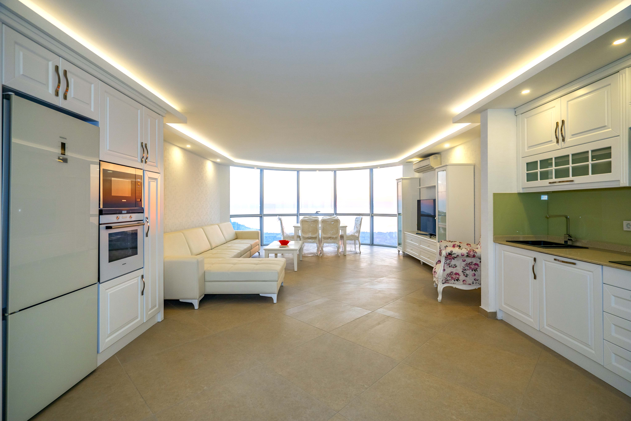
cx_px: 316
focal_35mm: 16
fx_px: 280
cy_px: 210
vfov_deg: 73.7
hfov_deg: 96.7
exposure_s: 2
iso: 320
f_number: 5.6
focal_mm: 16
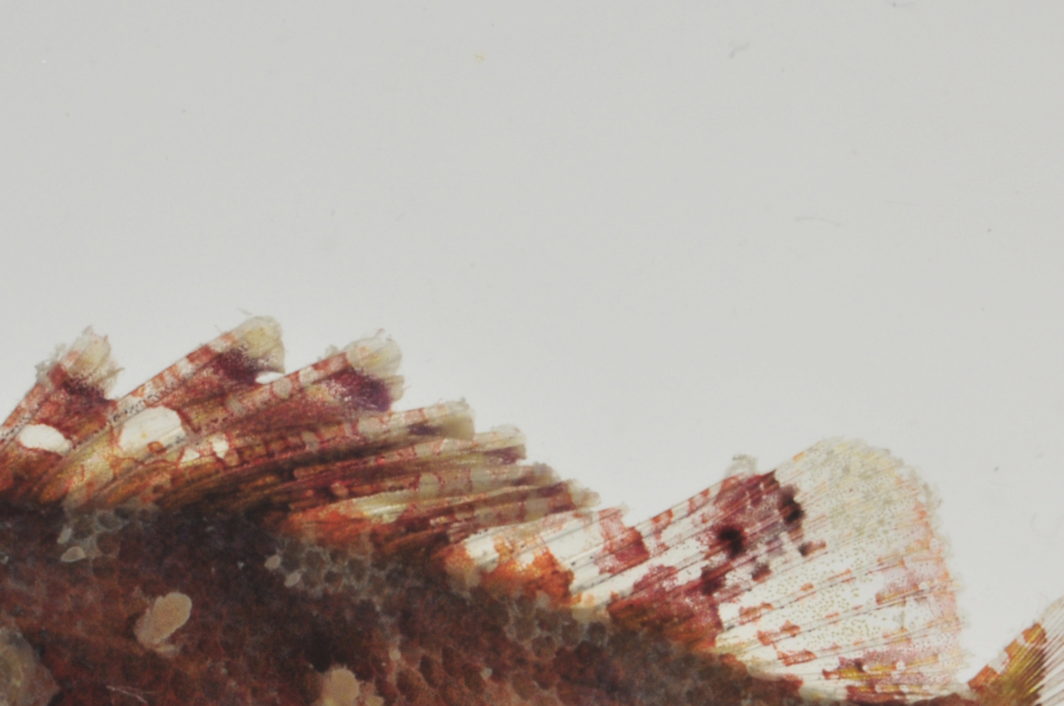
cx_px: 340
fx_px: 9682
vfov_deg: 4.2
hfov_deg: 6.3
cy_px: 649
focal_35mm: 328
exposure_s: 1/60
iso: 200
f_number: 40
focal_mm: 105
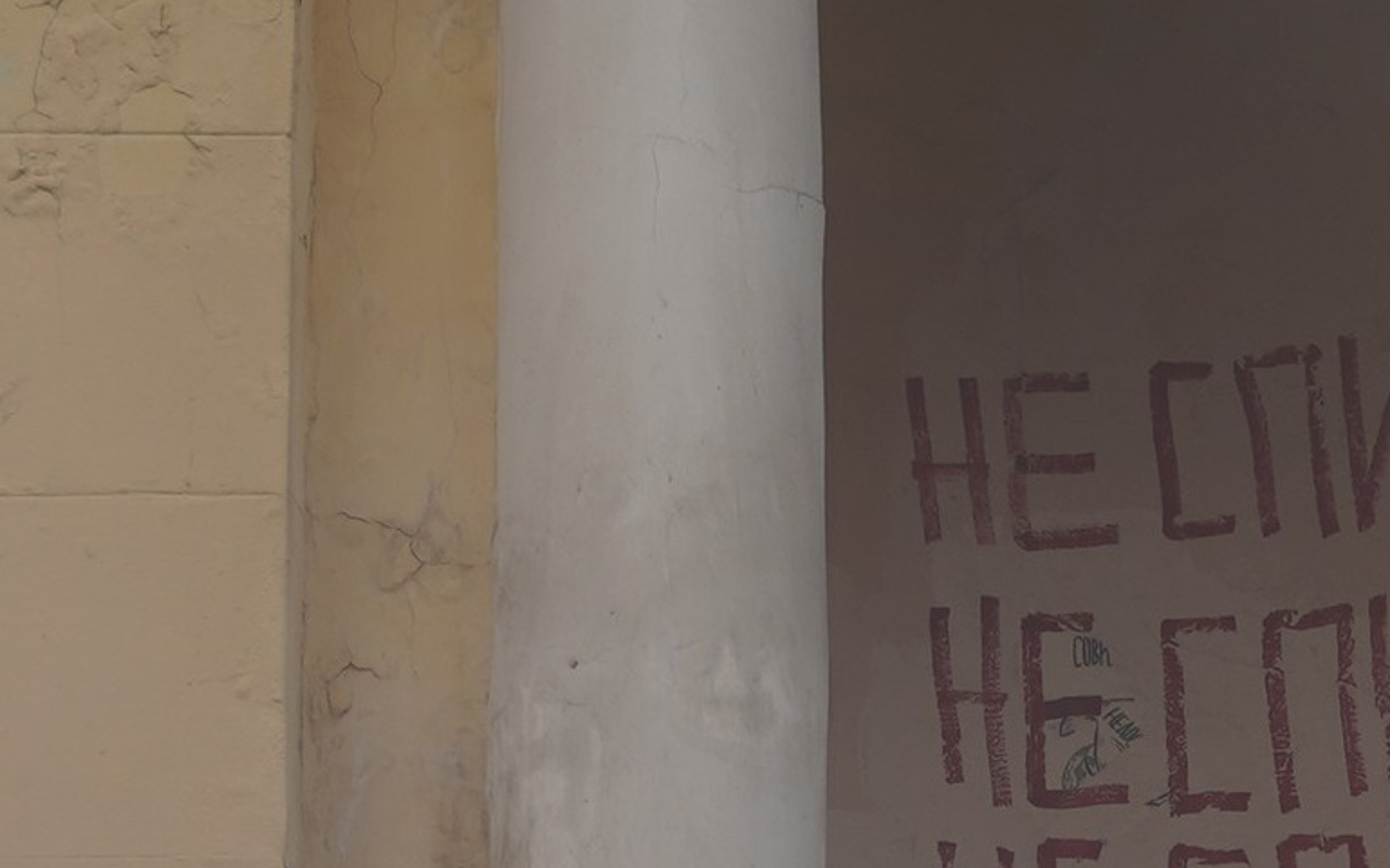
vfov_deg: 5.3
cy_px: 1016
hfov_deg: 8.4
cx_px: 1173
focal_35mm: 249
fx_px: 9431
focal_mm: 49
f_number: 5.6
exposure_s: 1/200
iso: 160
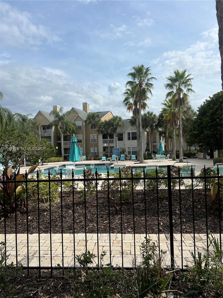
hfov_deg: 53.1
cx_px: 112
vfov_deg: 67.3
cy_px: 149
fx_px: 223
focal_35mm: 26
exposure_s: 1/6211
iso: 50
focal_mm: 5.7
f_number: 1.5
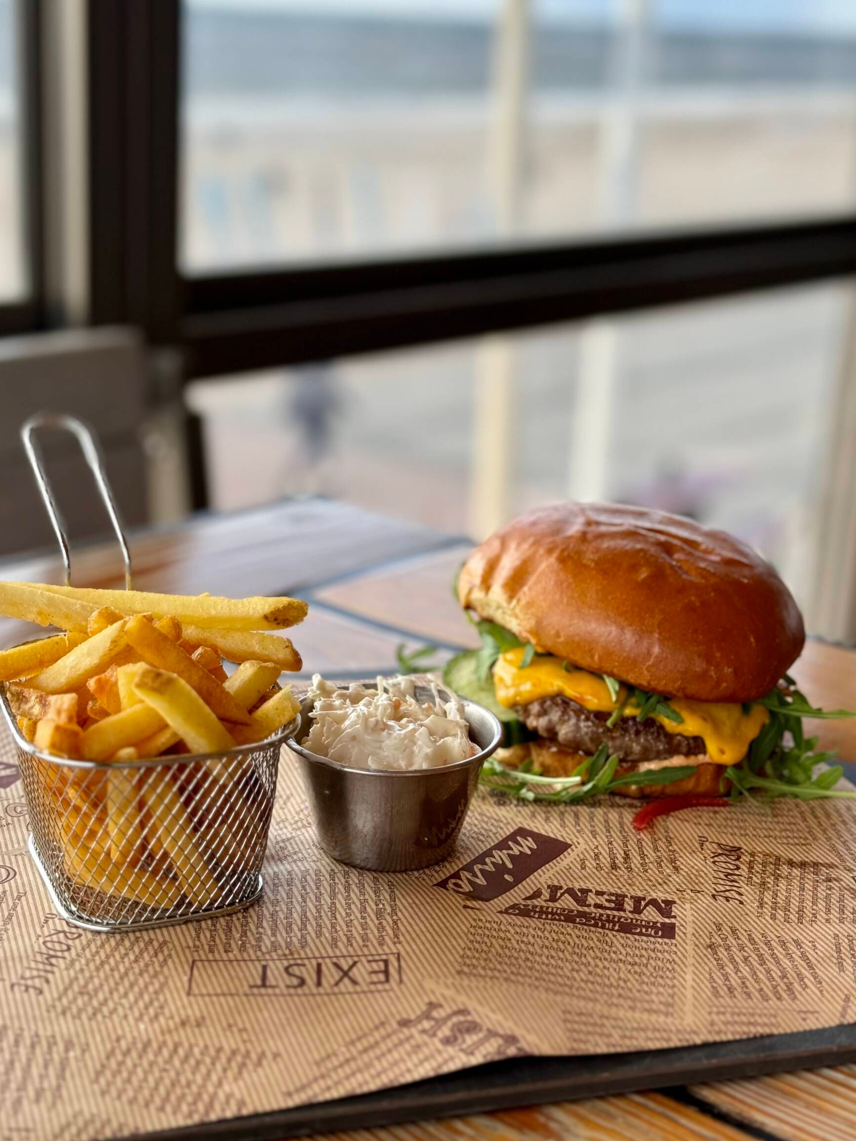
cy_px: 544
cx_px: 414
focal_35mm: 53
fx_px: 1747
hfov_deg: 27.5
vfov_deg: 36.2
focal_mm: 6.76
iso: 64
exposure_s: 1/888
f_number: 1.78
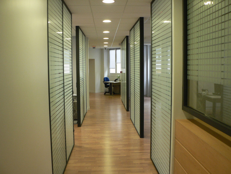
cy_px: 87
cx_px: 116
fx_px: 240
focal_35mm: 36
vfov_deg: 39.7
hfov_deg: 51.4
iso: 200
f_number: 2.8
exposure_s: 1/25
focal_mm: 6
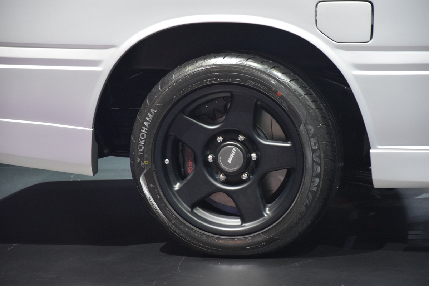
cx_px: 214
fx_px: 1877
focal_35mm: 158
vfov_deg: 8.7
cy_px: 143
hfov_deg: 13.0
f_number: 5.6
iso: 1800
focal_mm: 105
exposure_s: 1/60
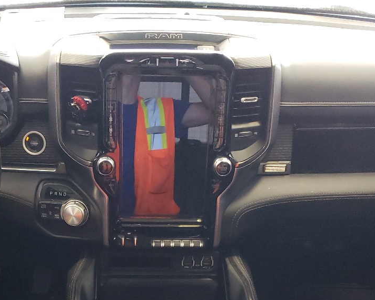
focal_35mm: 57
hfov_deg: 32.8
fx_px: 633
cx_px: 138
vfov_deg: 25.2
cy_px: 312
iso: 353
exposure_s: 1/60.2
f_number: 1.5
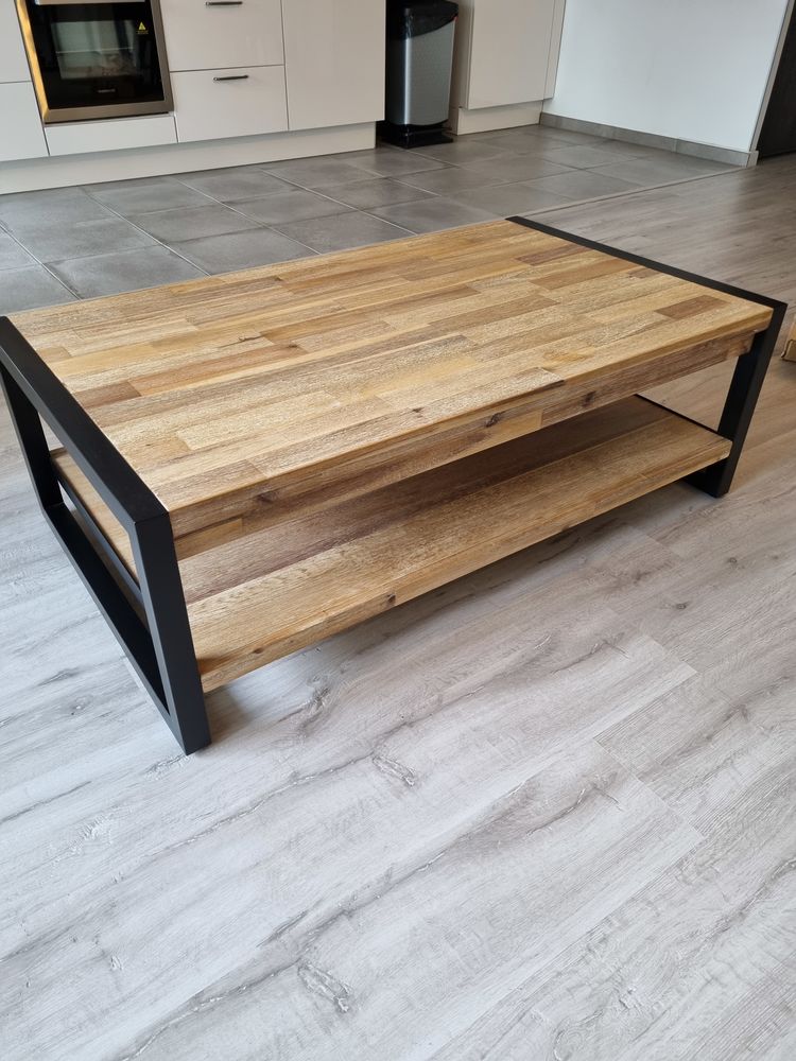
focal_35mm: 26
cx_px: 398
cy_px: 530
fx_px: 797
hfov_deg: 53.1
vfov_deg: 67.3
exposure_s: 1/50
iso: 200
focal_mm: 5.4
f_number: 1.8
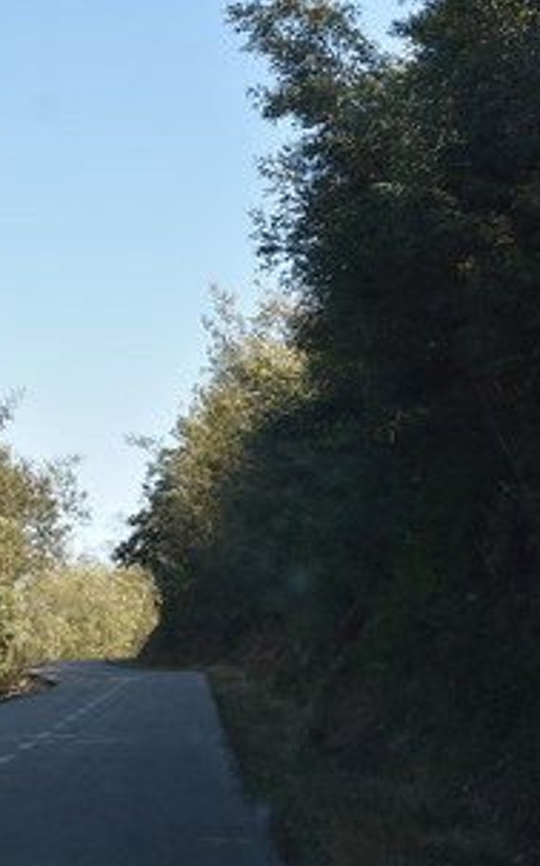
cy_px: 474
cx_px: -3
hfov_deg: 13.4
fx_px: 2264
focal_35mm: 96
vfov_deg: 21.6
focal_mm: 38
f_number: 8
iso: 560
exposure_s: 1/500
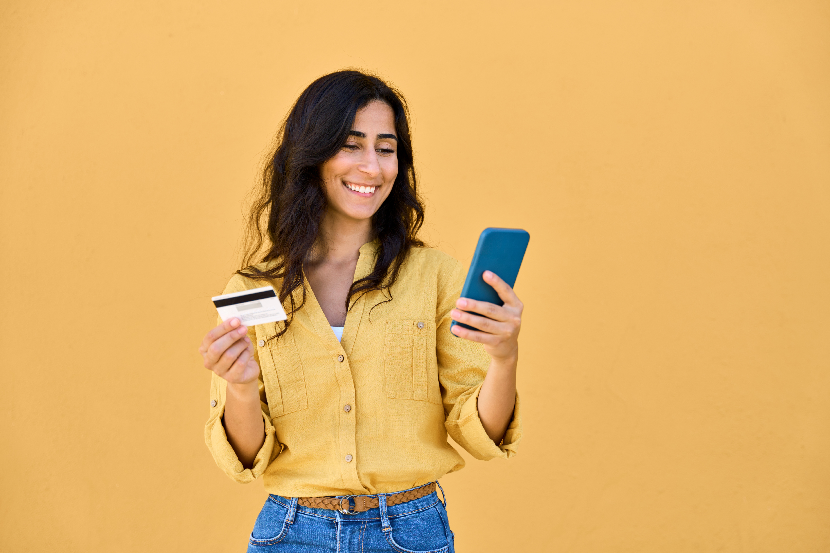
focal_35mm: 52
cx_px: 415
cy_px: 276
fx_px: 1206
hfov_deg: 38.0
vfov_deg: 25.8
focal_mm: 52.3
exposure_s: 1/500
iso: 100
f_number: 2.8
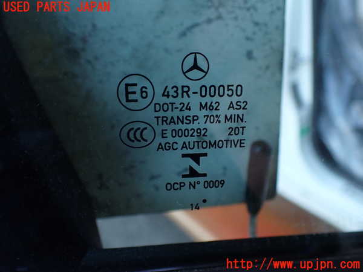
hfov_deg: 60.0
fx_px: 315
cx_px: 182
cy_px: 136
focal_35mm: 30
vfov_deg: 46.8
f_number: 2.3
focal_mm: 5.4
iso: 125
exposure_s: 1/125
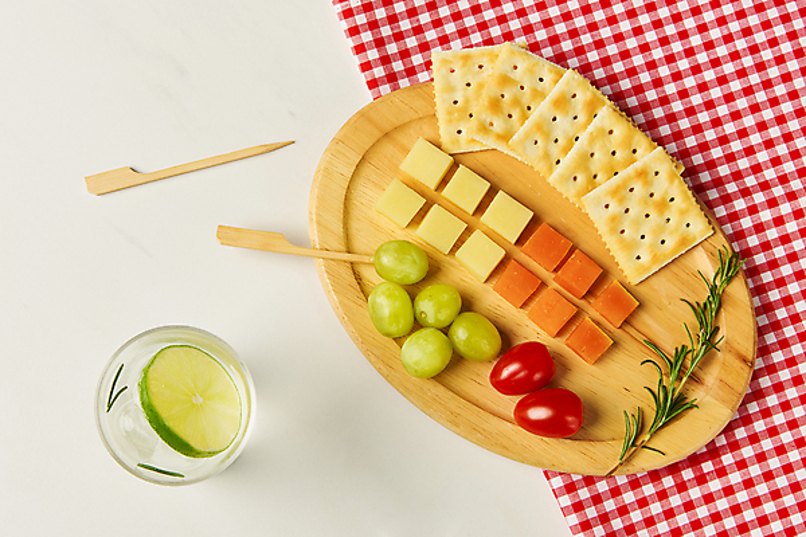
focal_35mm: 70
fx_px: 1567
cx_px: 403
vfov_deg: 19.5
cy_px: 268
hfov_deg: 28.8
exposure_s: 1/125
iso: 100
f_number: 22
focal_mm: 70
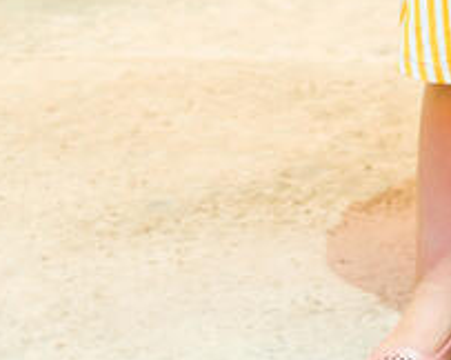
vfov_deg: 7.3
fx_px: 2707
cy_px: -378
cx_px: 1329
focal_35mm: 203
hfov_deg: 8.2
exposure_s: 1/250
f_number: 1.8
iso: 80
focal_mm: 35
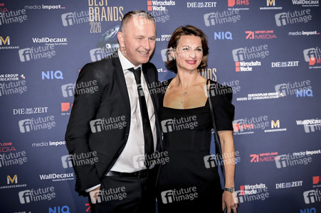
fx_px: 668
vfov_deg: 18.2
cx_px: 160
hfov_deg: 27.0
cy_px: 106
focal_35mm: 75
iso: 500
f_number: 3.5
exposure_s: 1/200
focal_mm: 75
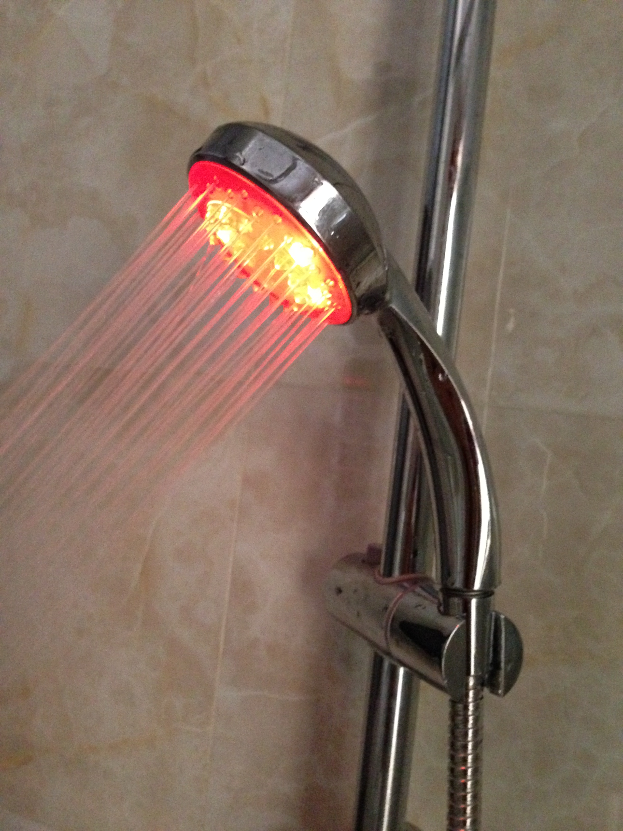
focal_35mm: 33
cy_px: 416
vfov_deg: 55.4
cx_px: 312
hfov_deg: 42.9
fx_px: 792
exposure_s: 1/15
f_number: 2.4
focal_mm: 4.12
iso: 800
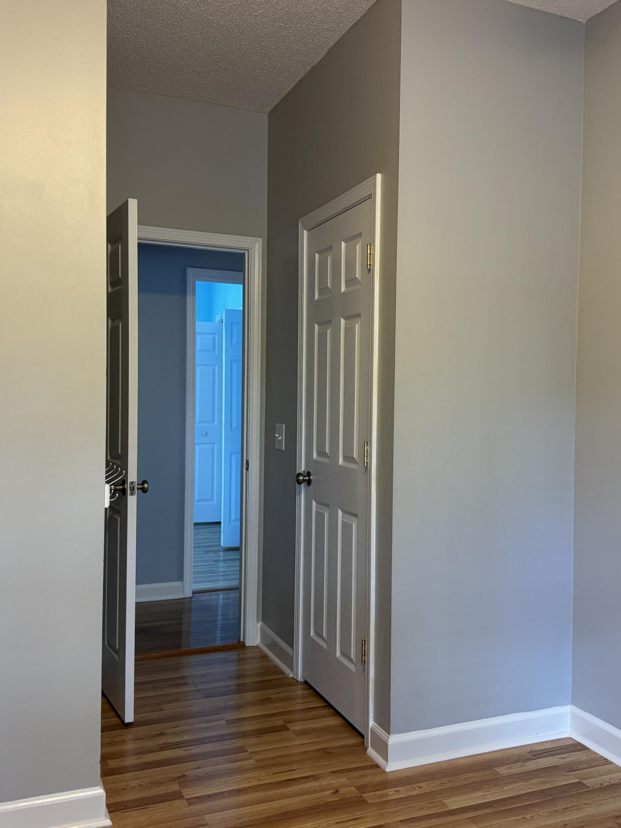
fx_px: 790
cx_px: 344
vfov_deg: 55.4
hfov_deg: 42.9
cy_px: 419
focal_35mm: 33
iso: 250
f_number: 1.78
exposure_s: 1/60
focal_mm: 6.76
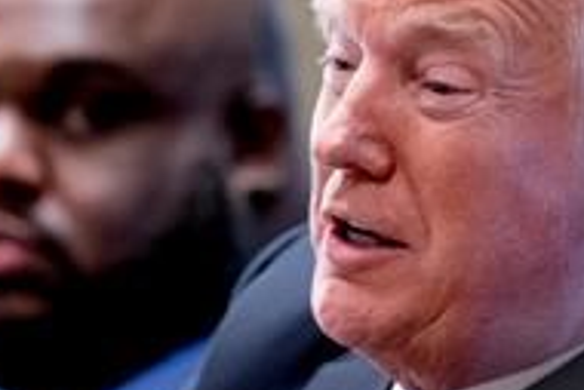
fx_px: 11104
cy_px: 20
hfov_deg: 3.0
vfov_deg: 2.0
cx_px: 412
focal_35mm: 684
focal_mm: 200
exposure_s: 1/250
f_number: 2.8
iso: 4000
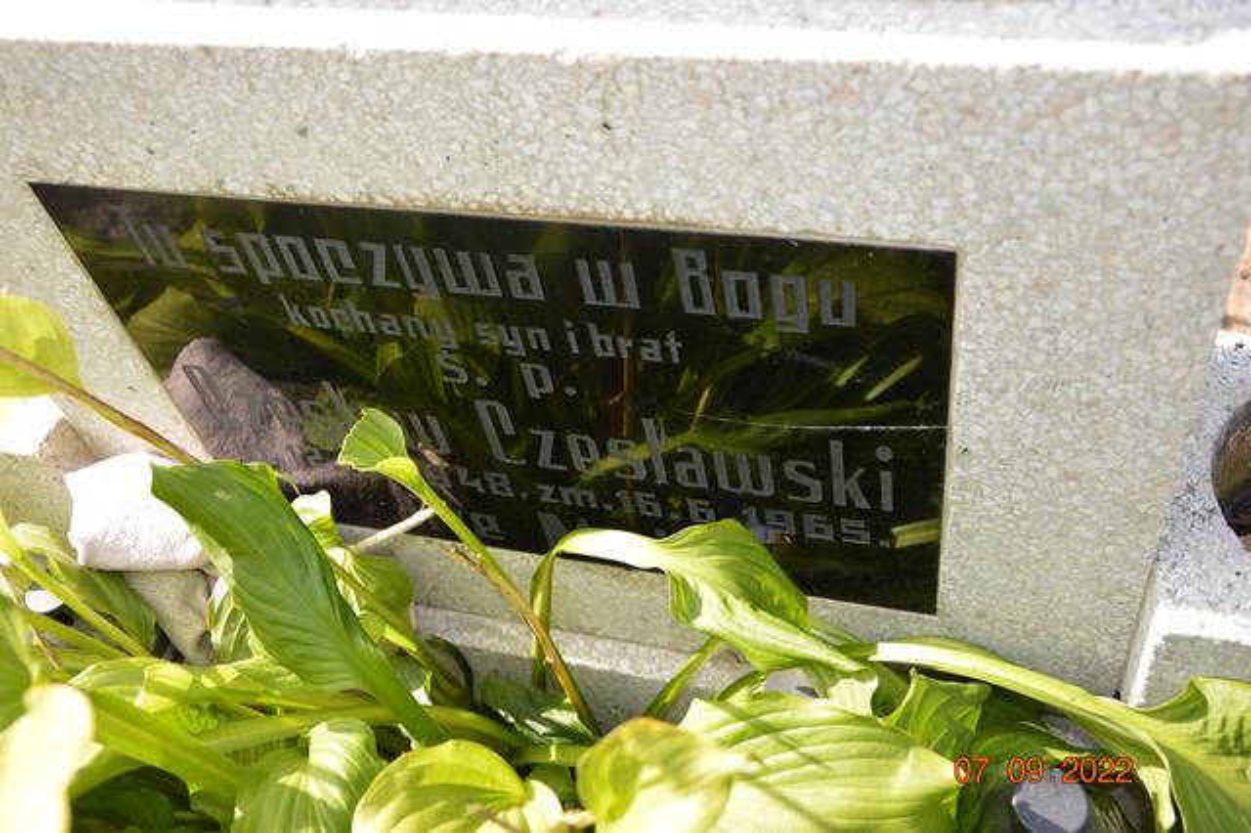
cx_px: 626
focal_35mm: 36
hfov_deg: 53.2
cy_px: 416
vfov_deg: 36.8
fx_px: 1250
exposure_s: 1/160
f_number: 4
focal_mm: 24
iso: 100
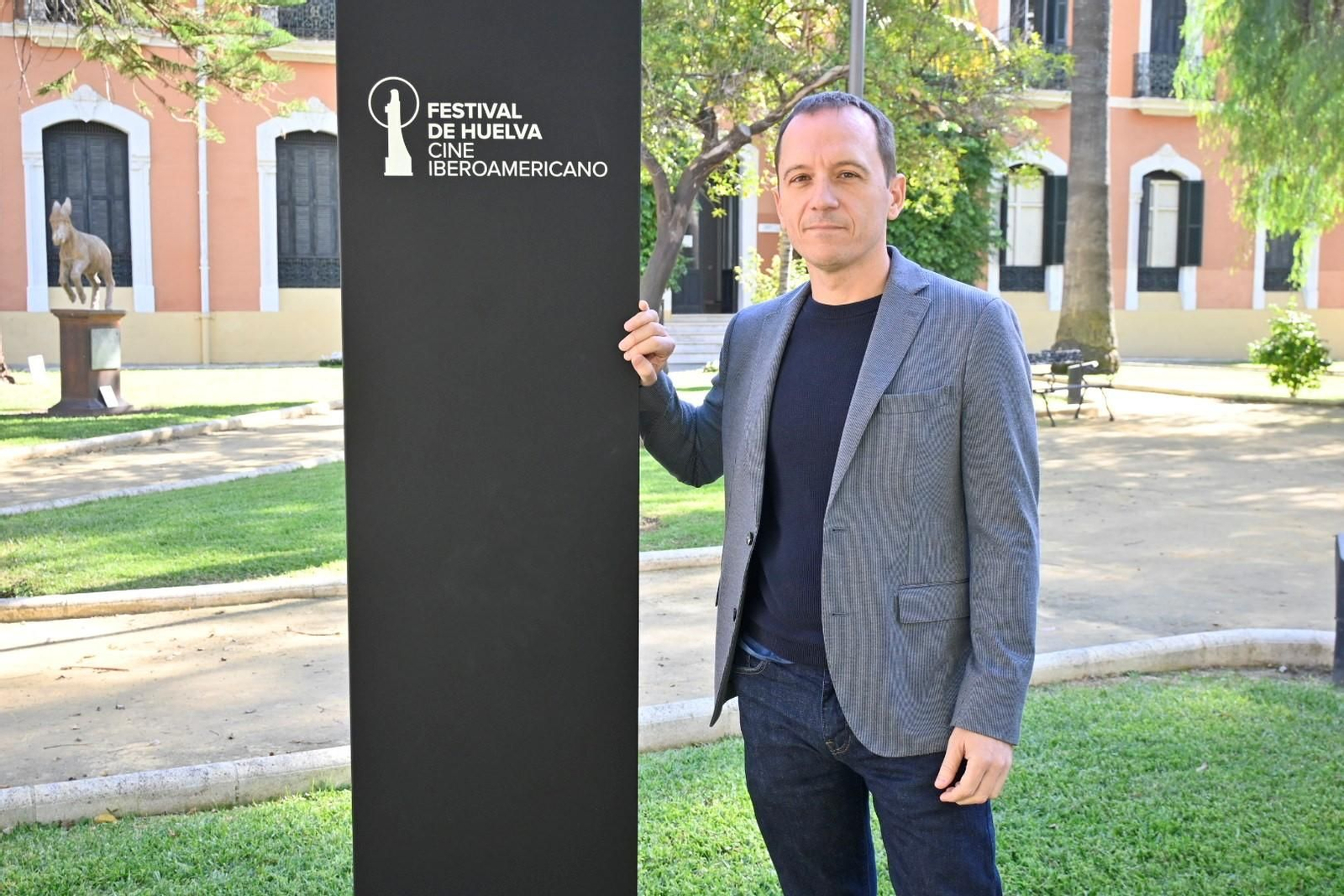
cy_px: 448
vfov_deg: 32.4
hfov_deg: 47.1
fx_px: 1540
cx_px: 672
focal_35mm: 41
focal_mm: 27.5
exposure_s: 1/320
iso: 640
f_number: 5
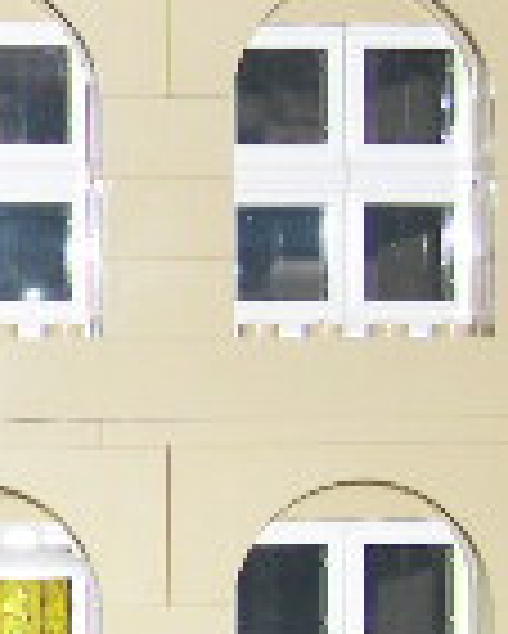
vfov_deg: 11.5
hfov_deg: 8.7
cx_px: -472
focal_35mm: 168
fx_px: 3154
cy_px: 432
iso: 100
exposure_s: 1/60
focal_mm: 8
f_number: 2.8
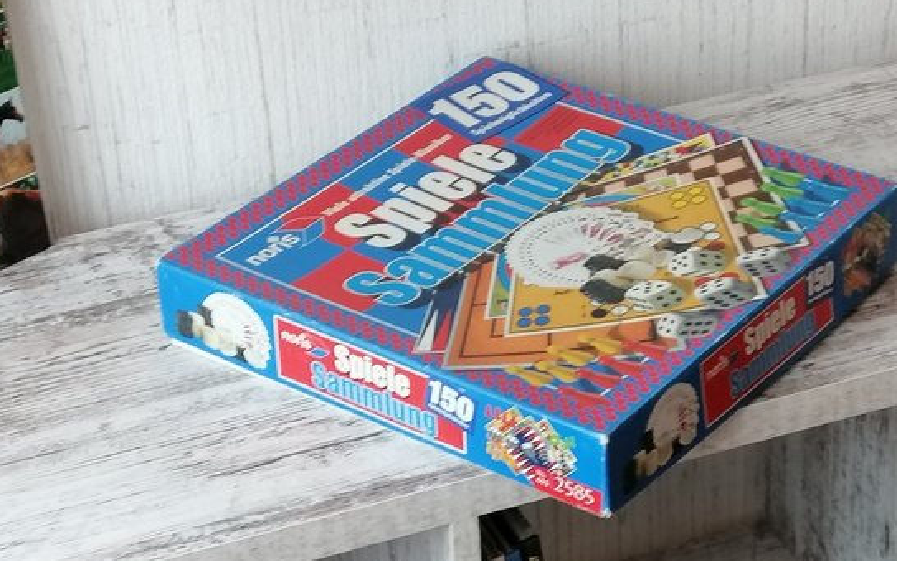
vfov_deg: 13.6
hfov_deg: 21.6
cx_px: 580
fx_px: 2348
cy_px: 378
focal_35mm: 96
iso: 160
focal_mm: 3.95
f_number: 1.8
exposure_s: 1/36
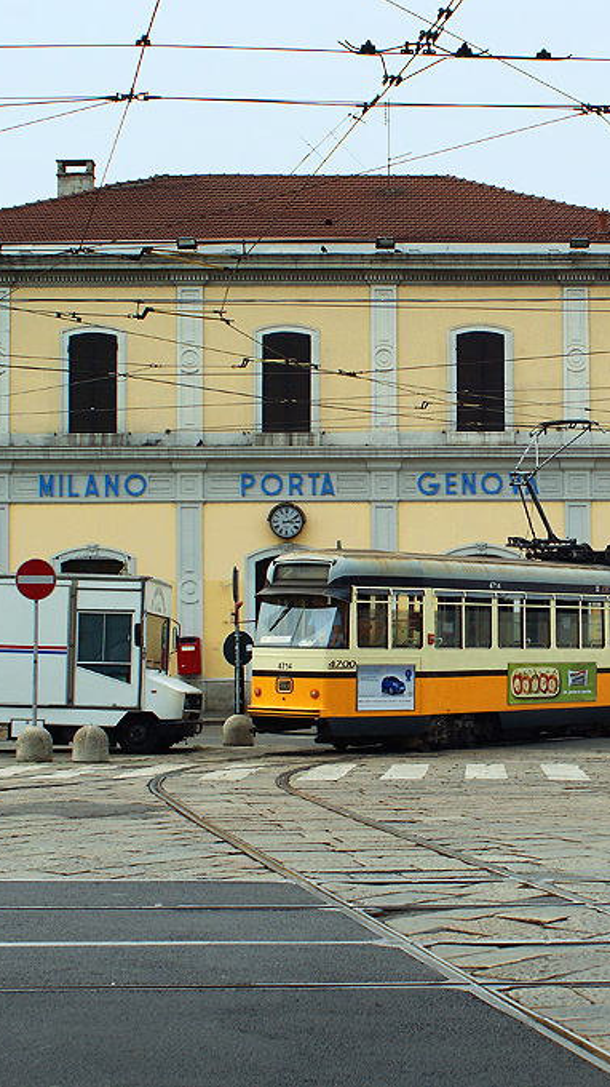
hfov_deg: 16.7
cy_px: 544
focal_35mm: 71
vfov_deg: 29.8
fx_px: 2044
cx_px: 591
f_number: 7.1
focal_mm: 30
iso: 200
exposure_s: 1/400
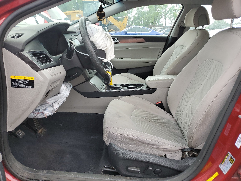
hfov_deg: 67.3
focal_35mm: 26
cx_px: 120
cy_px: 90
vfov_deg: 53.1
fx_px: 181
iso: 50
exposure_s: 1/200
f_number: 1.5
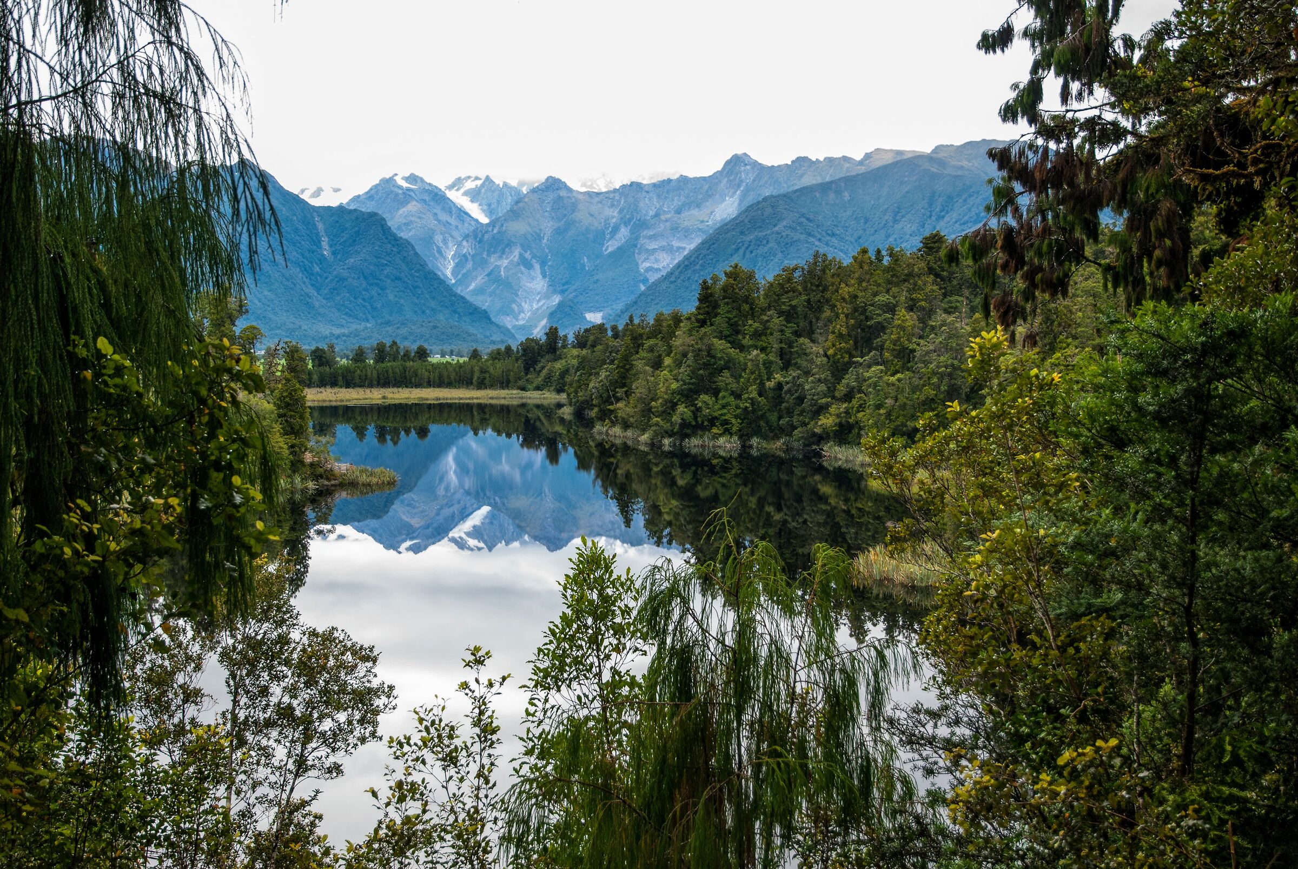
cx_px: 649
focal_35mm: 38
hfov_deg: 51.2
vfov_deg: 35.6
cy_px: 434
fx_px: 1354
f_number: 5.6
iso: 250
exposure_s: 1/125
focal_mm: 25
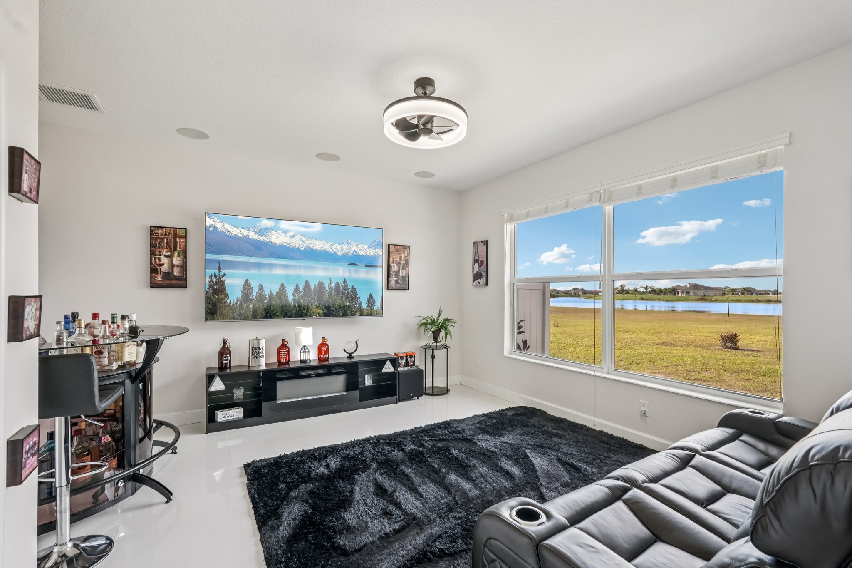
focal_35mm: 16
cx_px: 426
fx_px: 379
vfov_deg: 73.7
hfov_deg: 96.7
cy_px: 284
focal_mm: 16
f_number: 8
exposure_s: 1/40
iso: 400
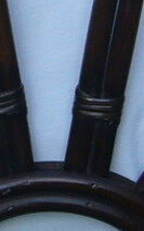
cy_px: 82
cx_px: 26
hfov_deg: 4.7
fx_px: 1753
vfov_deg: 7.5
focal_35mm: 279
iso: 80
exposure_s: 1/200
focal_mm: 5.8
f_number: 2.8
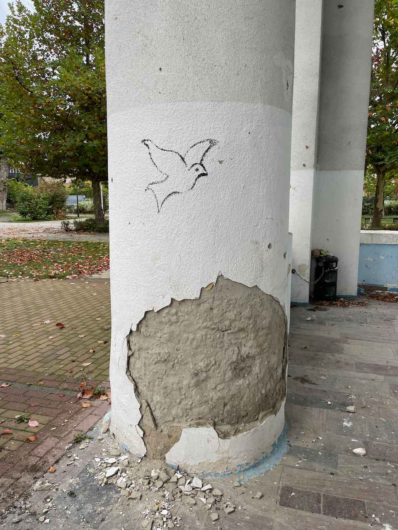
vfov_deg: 67.3
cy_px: 265
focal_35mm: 26
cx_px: 199
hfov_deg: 53.1
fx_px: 399
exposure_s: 1/139
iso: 32
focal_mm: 4.2
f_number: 1.6
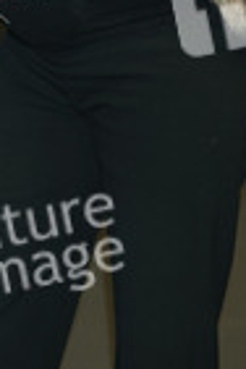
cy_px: -136
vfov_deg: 6.4
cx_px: 65
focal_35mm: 318
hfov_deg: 4.3
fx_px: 3259
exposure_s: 1/125
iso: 400
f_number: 5.6
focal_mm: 112
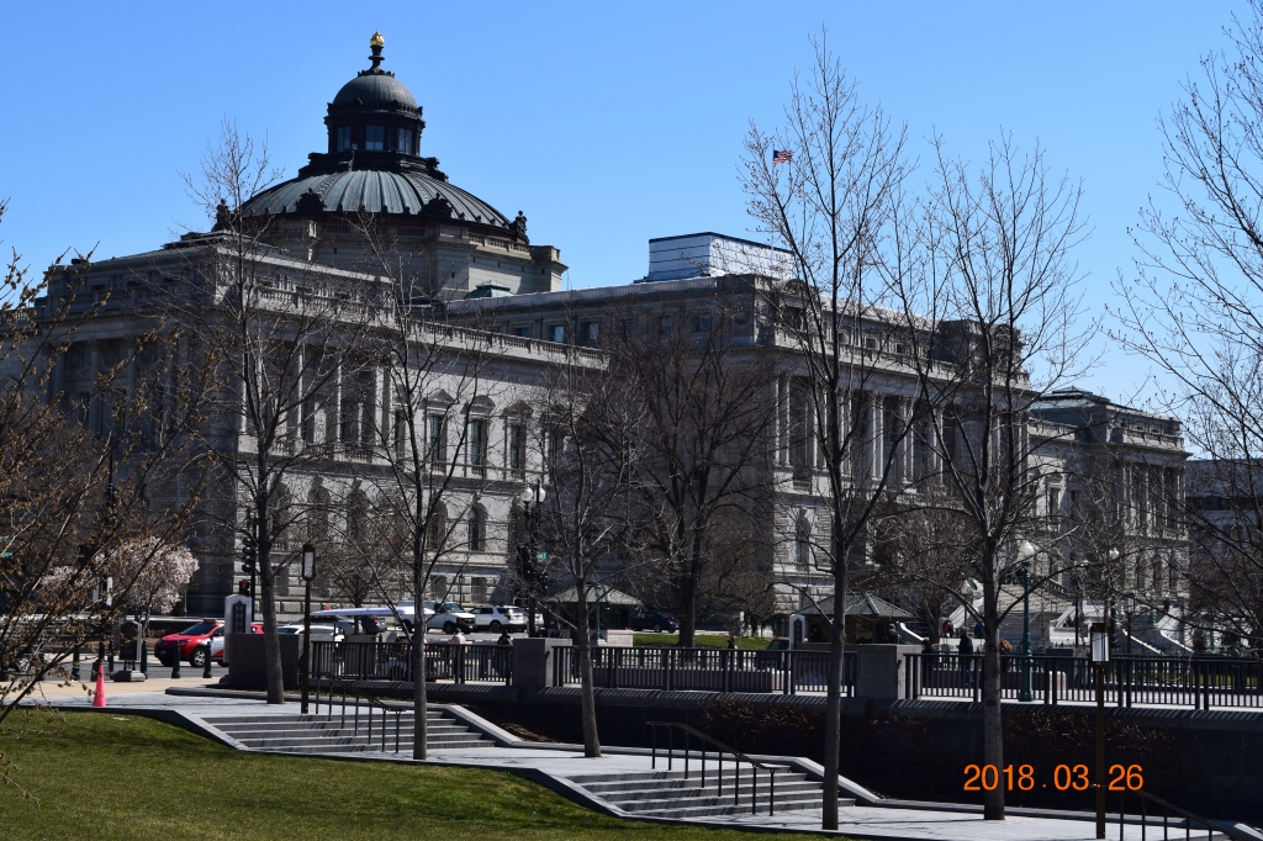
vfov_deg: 18.9
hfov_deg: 28.1
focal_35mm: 72
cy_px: 420
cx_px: 632
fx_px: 2525
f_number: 11
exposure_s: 1/500
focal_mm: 48
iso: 400
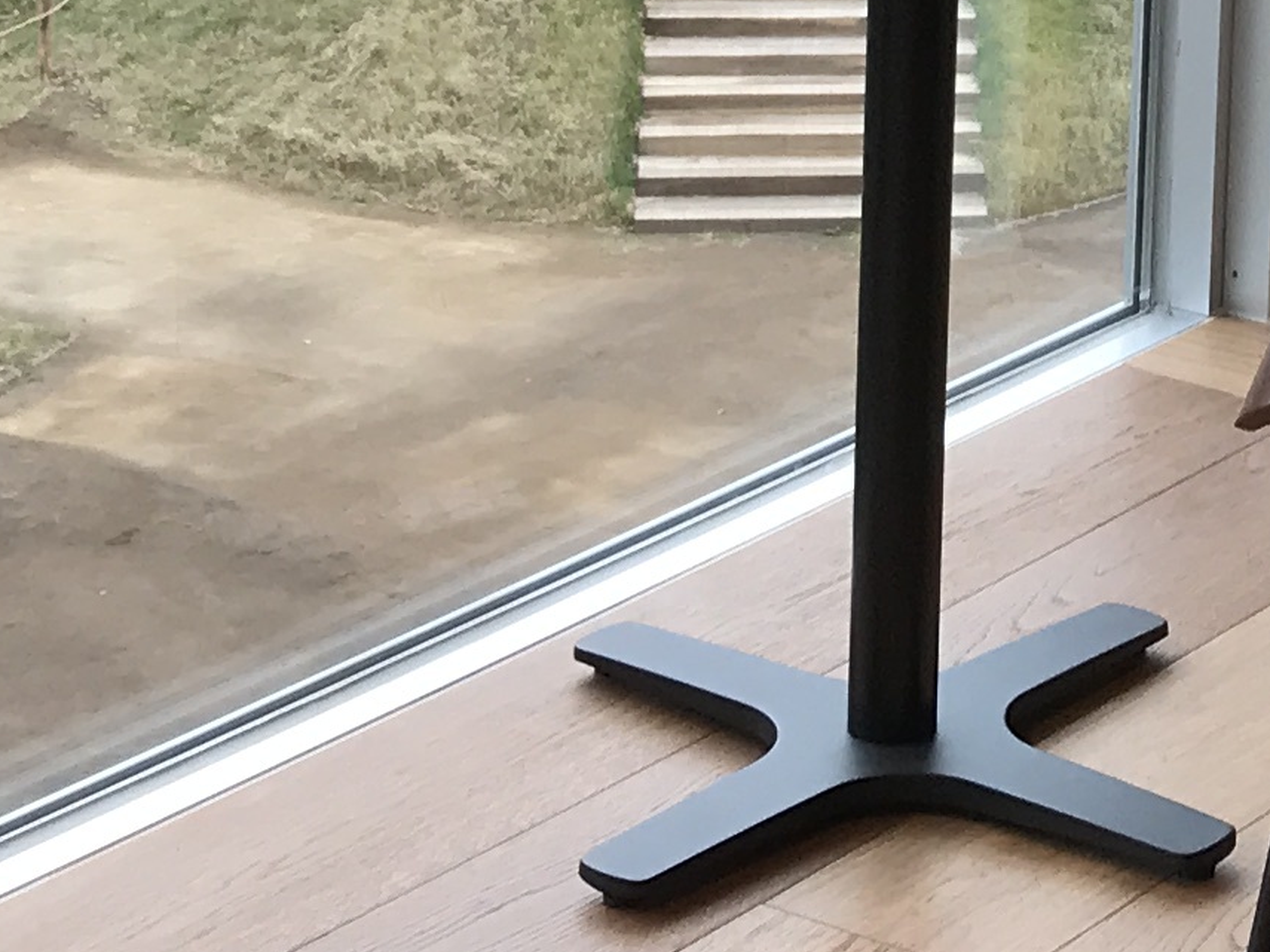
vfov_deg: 10.6
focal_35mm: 132
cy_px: -725
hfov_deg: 14.5
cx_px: 1459
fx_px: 4842
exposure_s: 1/166
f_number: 1.8
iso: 20
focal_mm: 3.99
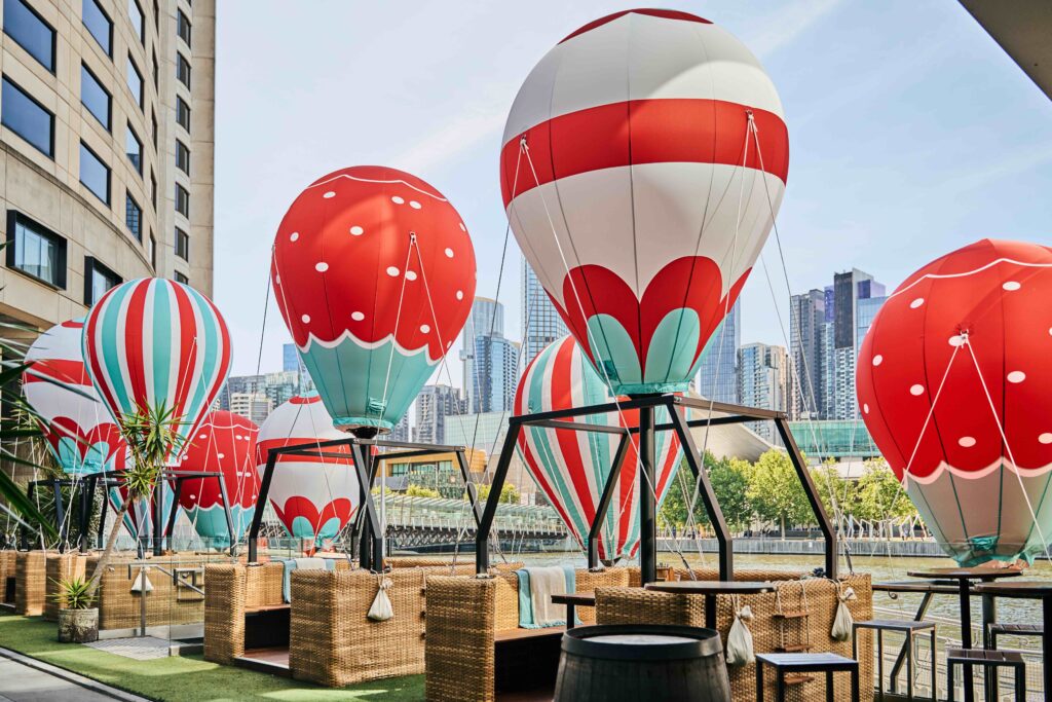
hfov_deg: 65.5
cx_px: 526
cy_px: 351
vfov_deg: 46.4
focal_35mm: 28
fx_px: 818
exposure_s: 1/1000
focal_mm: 28
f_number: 2.8
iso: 125
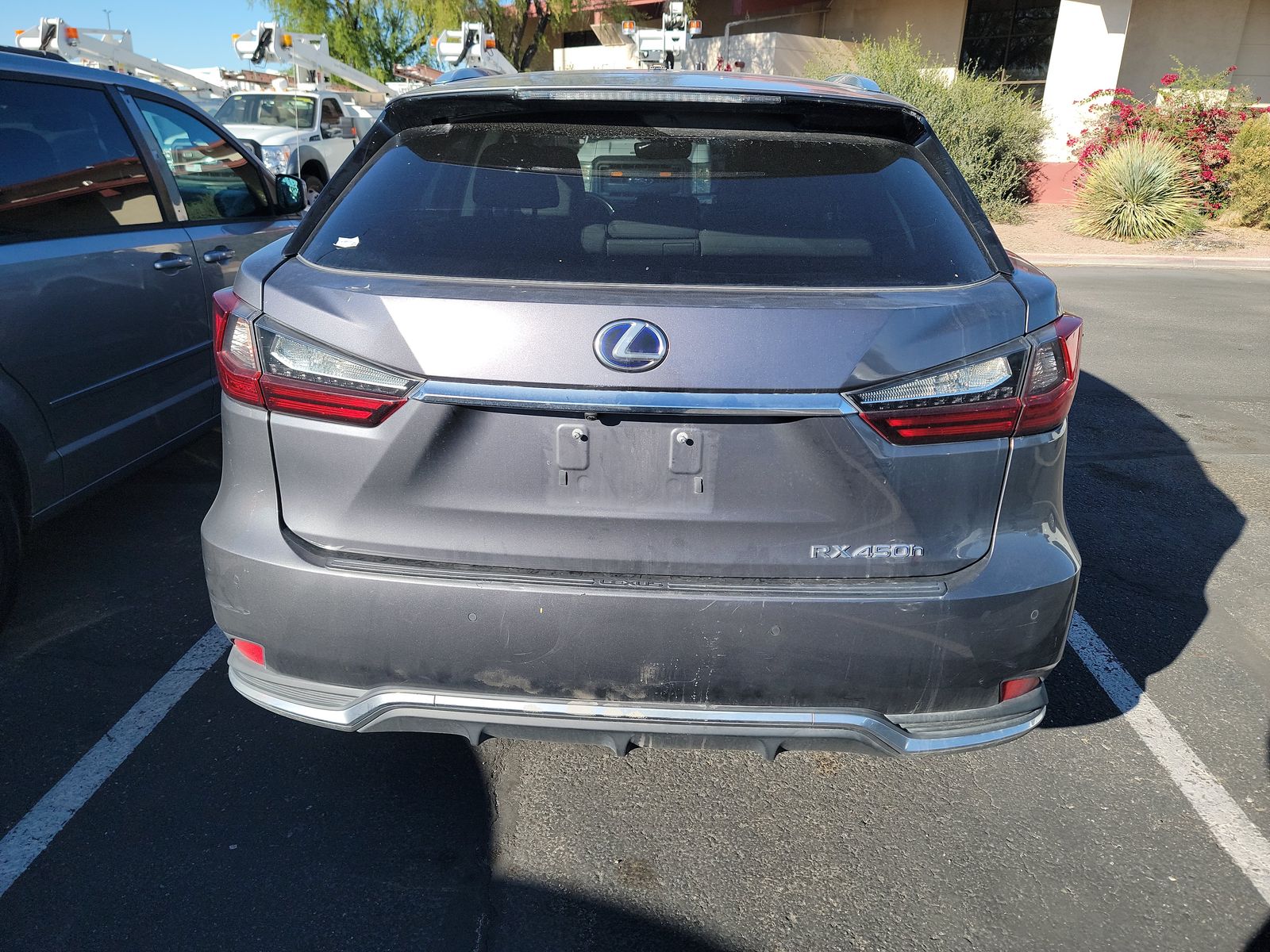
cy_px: 476
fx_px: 881
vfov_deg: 56.8
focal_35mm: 24
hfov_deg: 71.6
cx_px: 635
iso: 50
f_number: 1.8
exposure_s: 1/501
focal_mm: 6.7
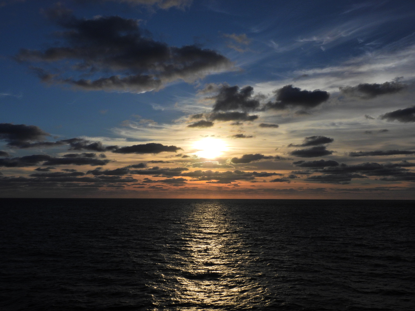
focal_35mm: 35
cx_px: 208
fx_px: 420
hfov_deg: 52.6
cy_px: 156
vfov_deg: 40.7
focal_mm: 6.2
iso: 100
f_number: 7.1
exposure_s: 1/1600
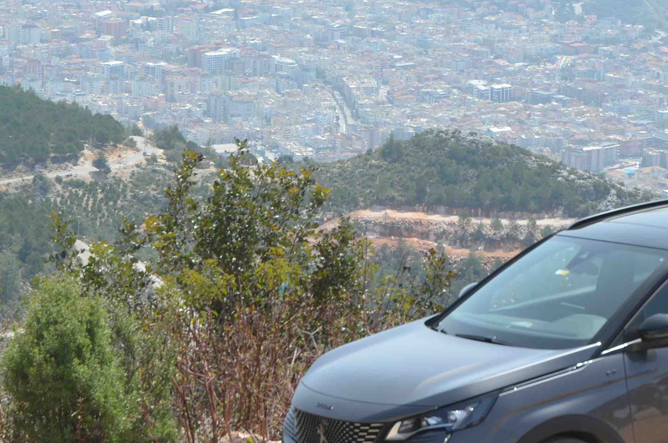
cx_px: 544
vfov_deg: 9.0
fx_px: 2796
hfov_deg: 13.5
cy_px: 120
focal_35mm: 151
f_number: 8
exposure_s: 1/250
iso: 100
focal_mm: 44
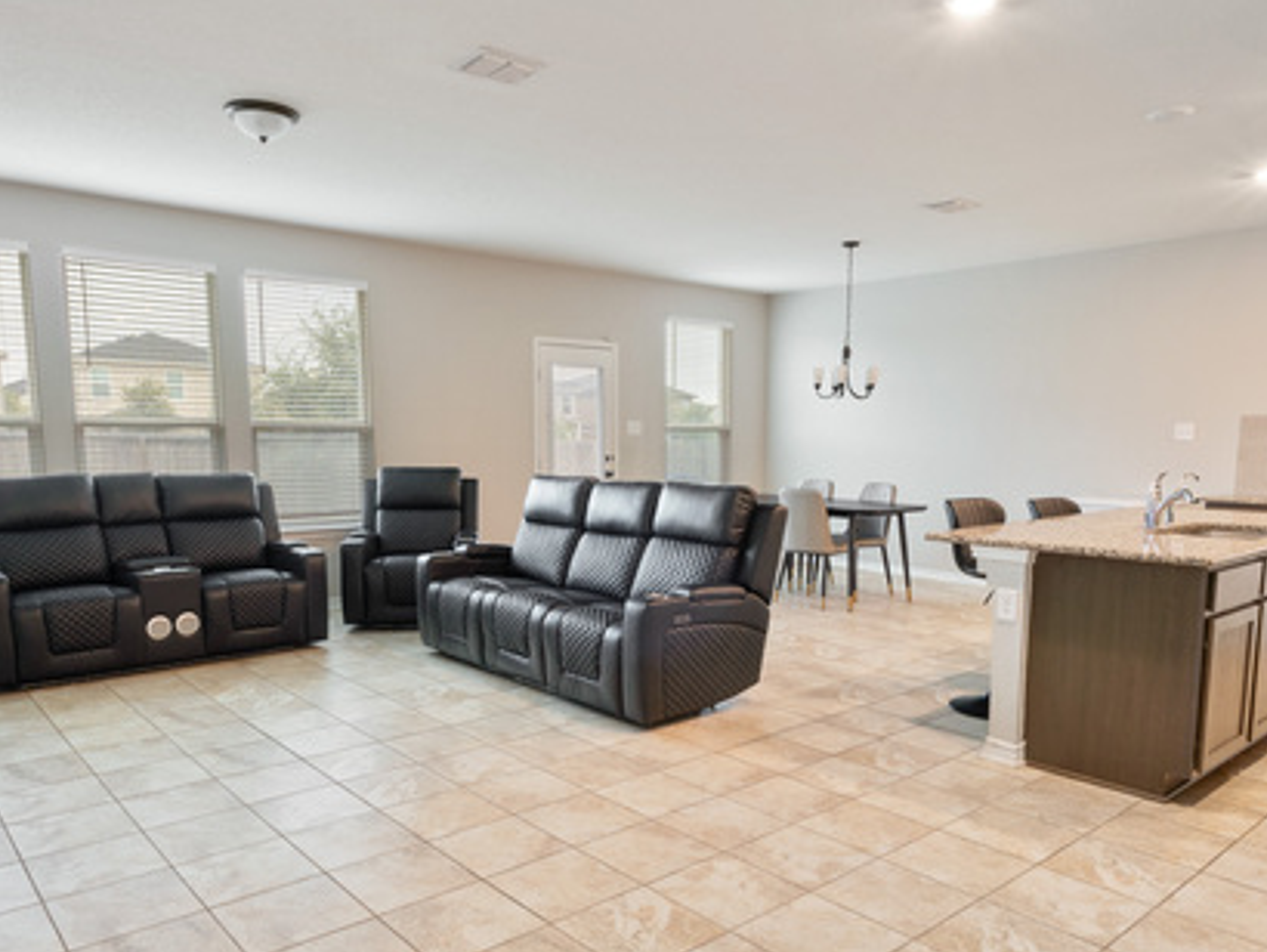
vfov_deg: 55.1
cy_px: 552
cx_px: 615
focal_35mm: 25
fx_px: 906
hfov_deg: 69.9
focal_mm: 11
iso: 160
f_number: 10
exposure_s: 2.5
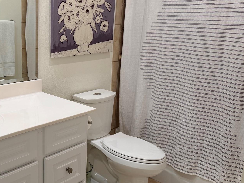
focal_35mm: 39
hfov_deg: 45.6
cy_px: 80
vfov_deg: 36.8
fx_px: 275
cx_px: 51
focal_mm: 6.76
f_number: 1.78
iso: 100
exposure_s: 1/120
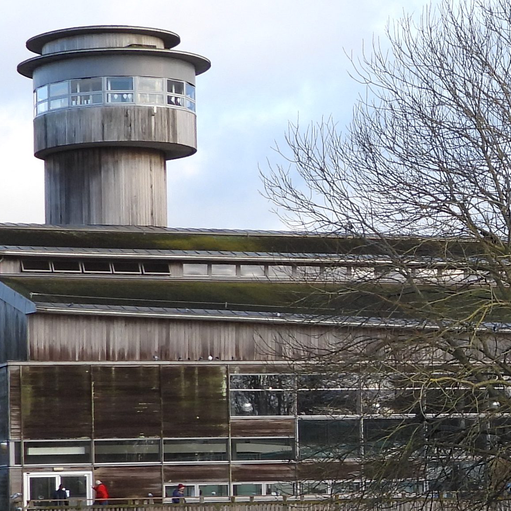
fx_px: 2756
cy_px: 429
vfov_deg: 10.6
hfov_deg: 10.3
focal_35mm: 165
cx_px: 733
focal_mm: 8.5
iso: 100
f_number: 3.2
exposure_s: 1/320
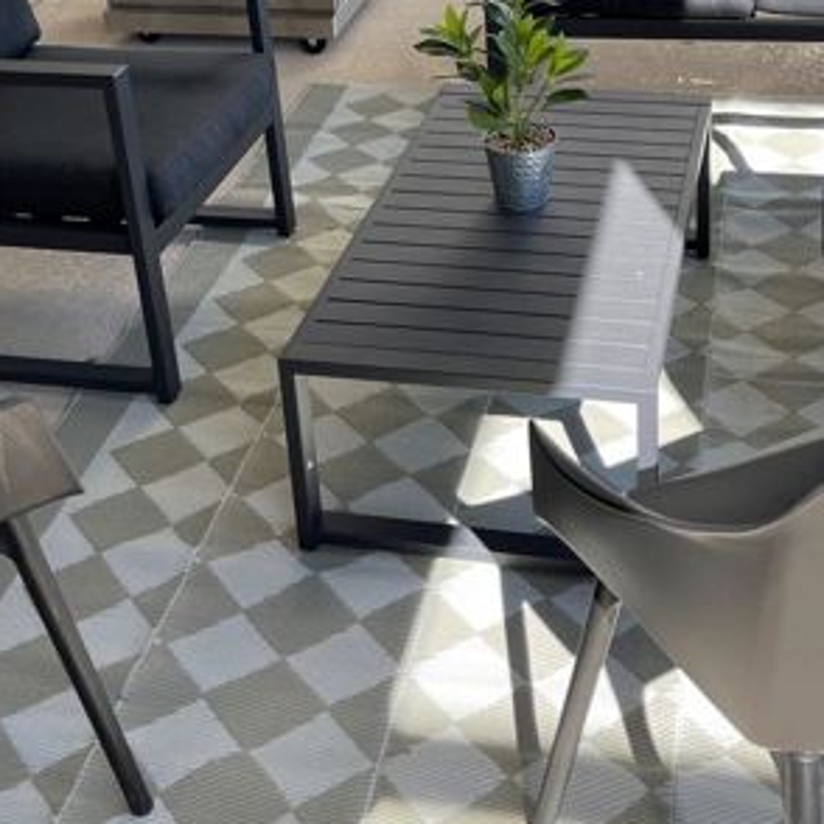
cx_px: 467
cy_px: 90
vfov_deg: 29.8
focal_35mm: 55
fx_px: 1481
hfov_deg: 31.1
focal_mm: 5.1
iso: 32
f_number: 1.6
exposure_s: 1/258
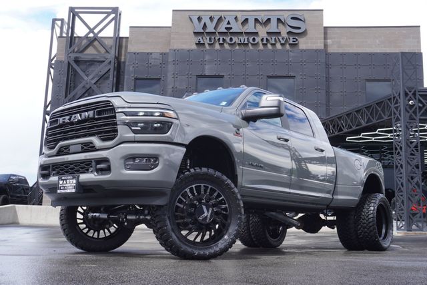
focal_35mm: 40
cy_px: 142
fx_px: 481
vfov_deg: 33.1
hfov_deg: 47.9
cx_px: 214
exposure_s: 1/100
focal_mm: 27
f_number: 8
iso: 100
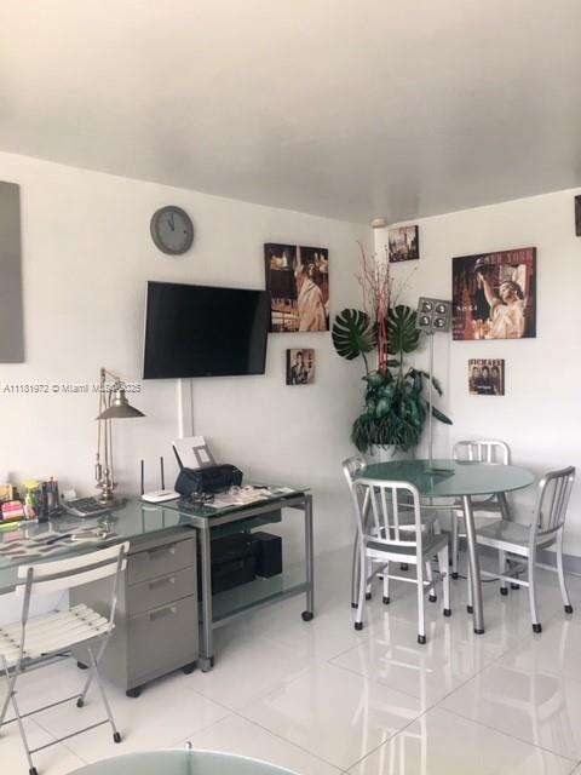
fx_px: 649
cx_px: 290
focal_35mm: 29
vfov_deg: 61.7
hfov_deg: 48.2
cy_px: 388
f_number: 2.2
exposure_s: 1/40
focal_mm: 4.15
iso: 32
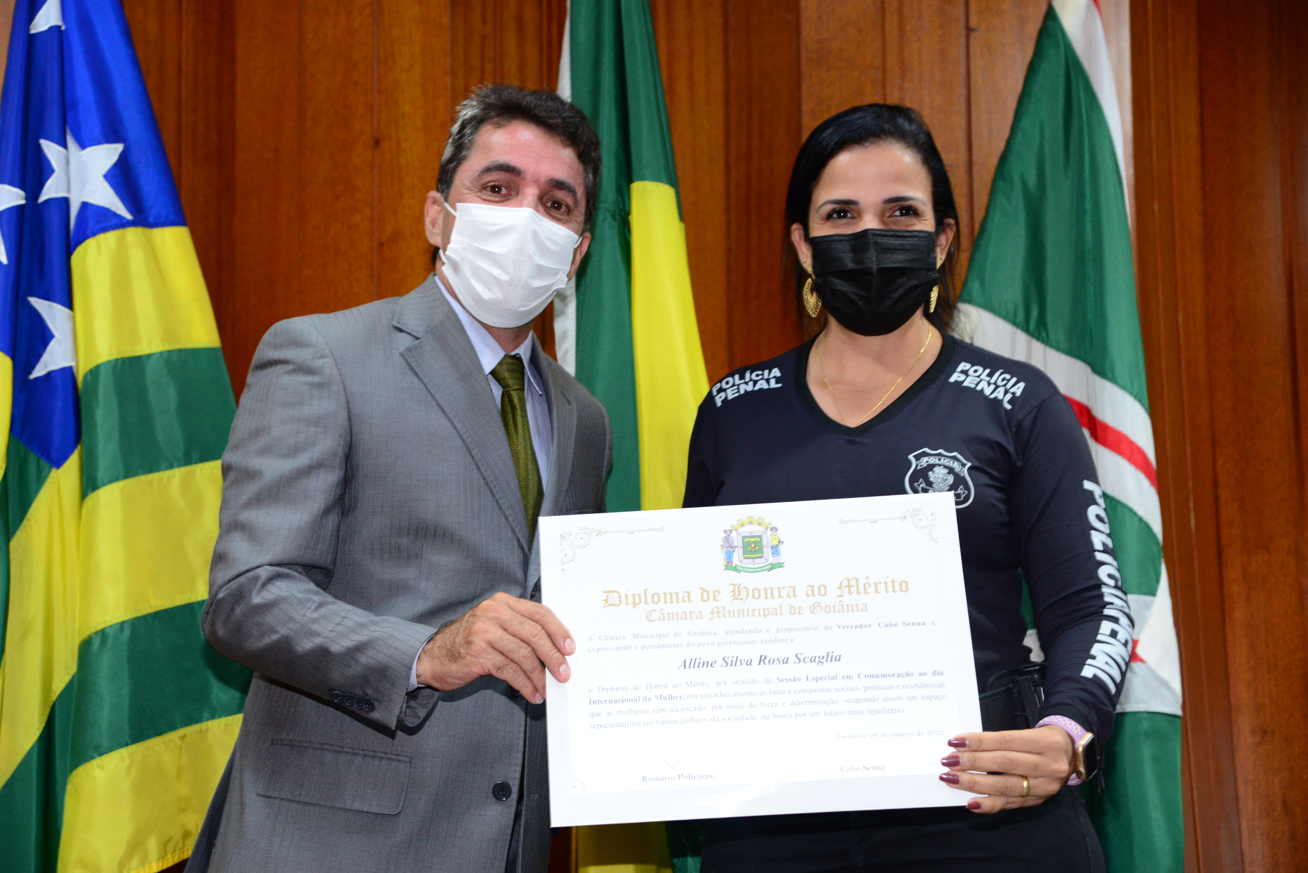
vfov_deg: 20.9
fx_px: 2362
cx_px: 654
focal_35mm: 65
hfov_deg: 30.9
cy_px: 436
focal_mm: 65
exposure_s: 1/60
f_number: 4.5
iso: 2500
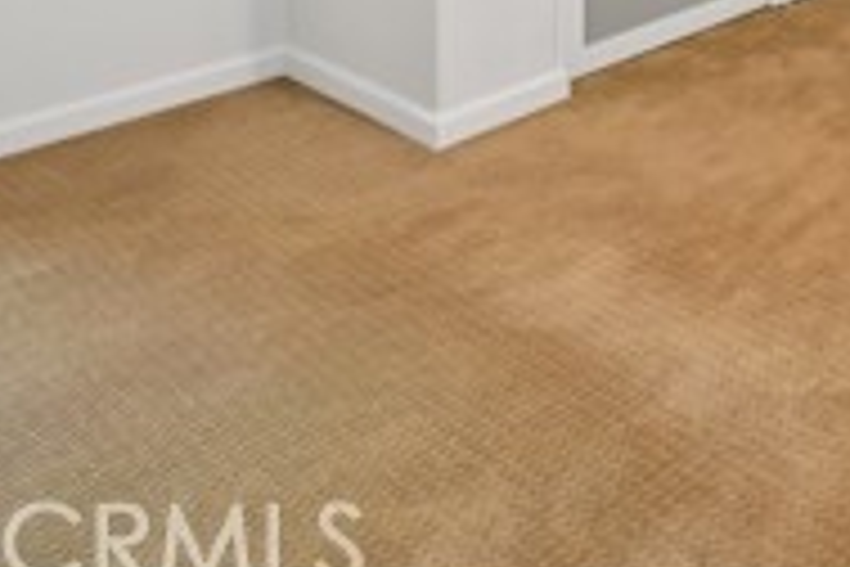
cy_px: -351
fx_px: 1039
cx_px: 1147
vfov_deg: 22.8
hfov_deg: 31.9
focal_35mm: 44
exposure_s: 1/5
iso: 400
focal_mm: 13
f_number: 10
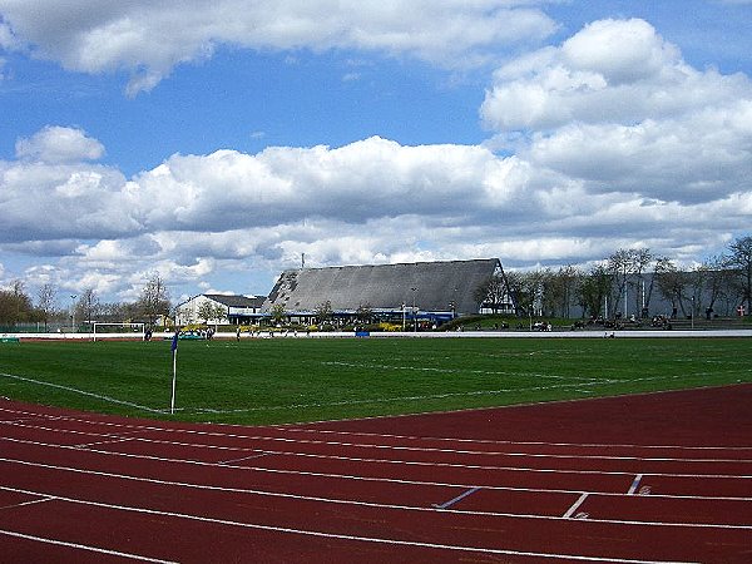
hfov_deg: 49.0
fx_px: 826
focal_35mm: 38
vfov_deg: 37.7
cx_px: 376
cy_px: 282
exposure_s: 1/320
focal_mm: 7.9
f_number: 8
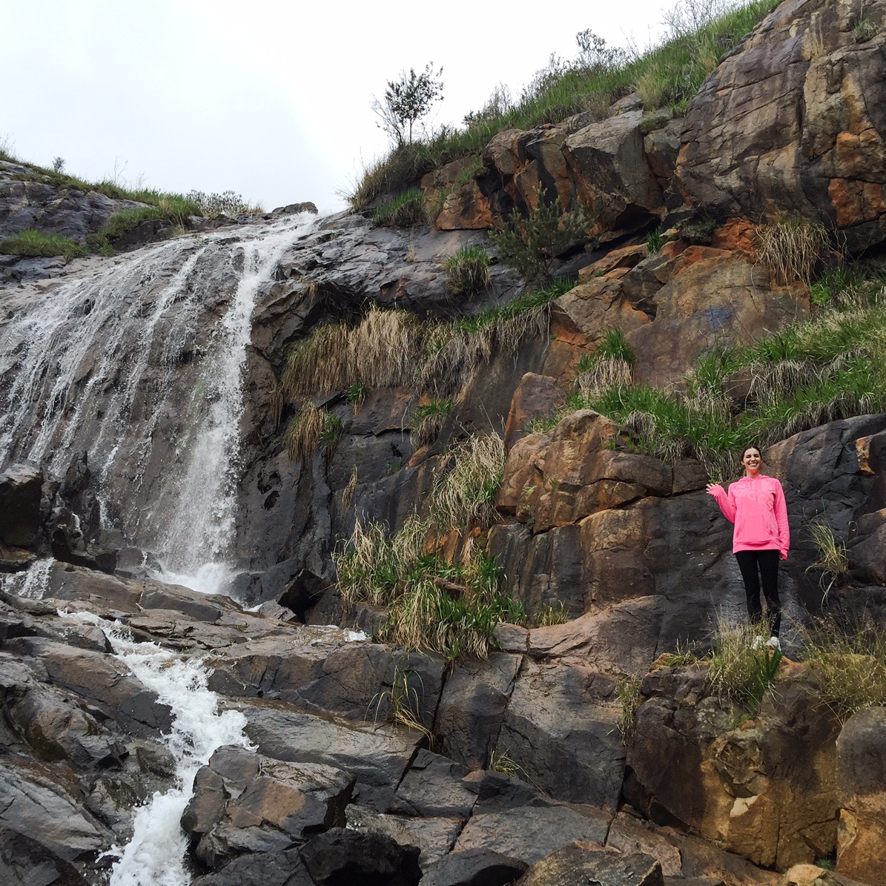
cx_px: 416
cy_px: 442
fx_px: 1014
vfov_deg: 47.2
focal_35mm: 35
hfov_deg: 47.2
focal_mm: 4.15
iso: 32
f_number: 2.2
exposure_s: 1/534
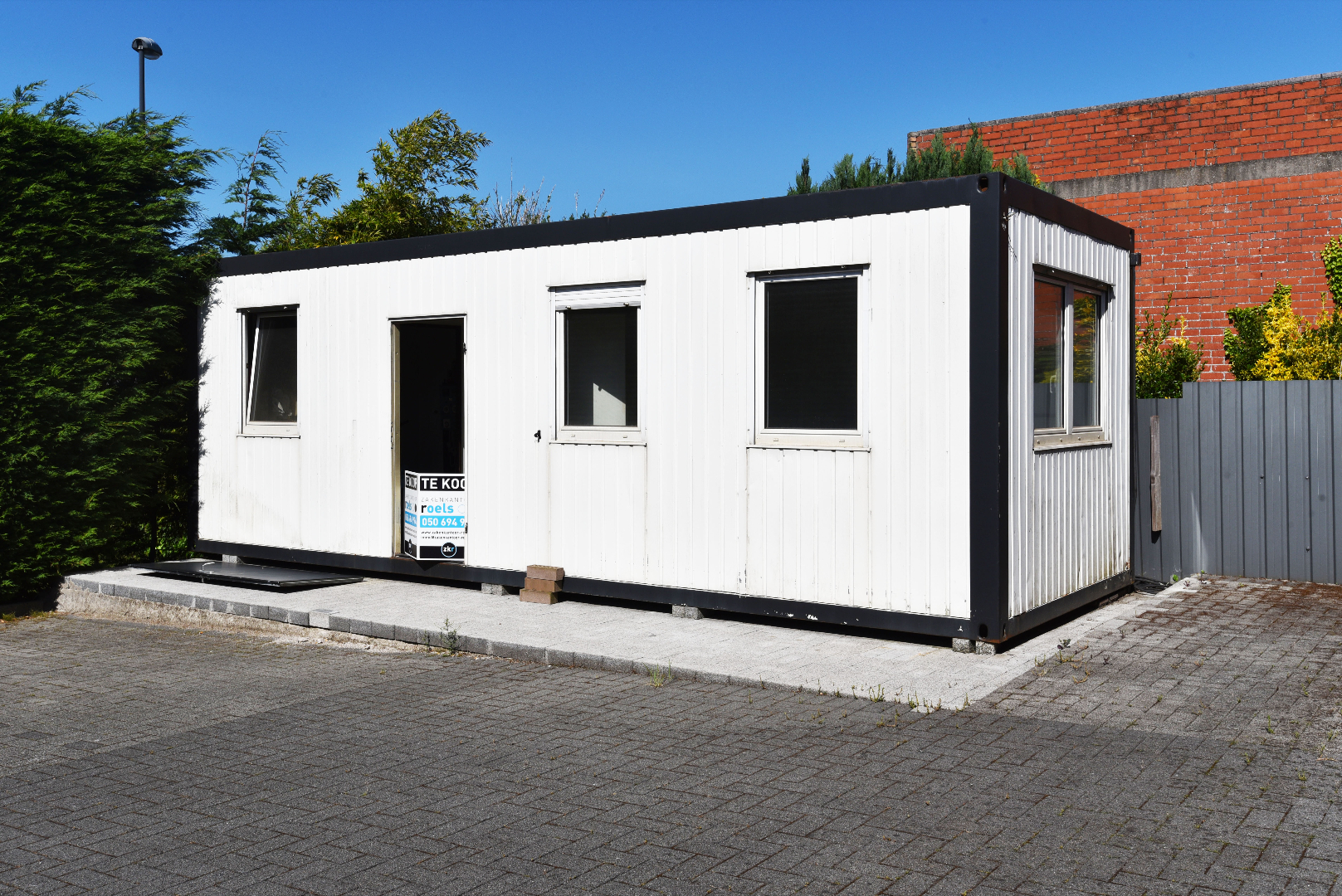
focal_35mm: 32
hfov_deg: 58.7
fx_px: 1193
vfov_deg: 41.2
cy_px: 448
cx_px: 671
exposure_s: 1/640
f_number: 13
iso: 200
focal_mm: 32
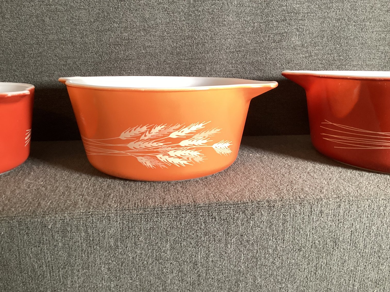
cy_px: 146
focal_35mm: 31
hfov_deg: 58.3
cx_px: 195
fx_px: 349
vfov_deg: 45.4
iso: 160
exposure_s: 1/50
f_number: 2.4
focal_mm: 3.3
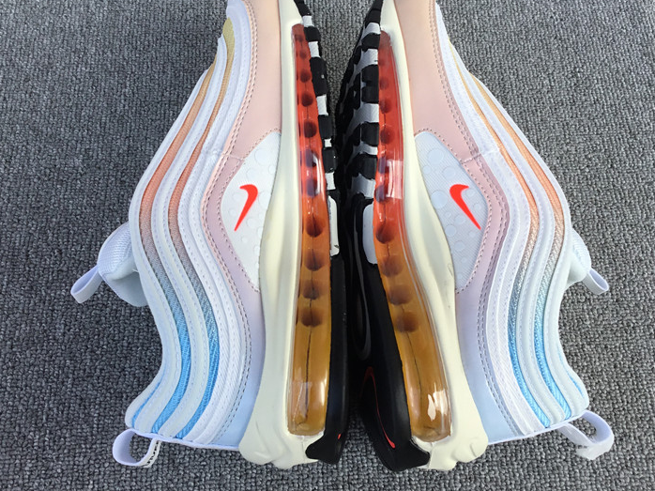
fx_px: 757
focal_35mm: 40
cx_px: 328
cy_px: 220
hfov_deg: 46.8
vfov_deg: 35.9
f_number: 2.4
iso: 25
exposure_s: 1/348
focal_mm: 3.3
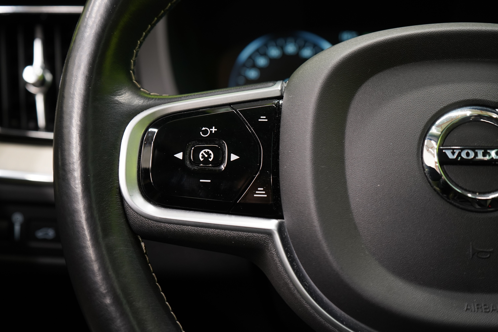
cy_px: 166
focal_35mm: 42
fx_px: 581
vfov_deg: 31.9
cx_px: 249
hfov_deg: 46.4
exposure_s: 1/20
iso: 1000
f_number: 5.6
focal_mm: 42
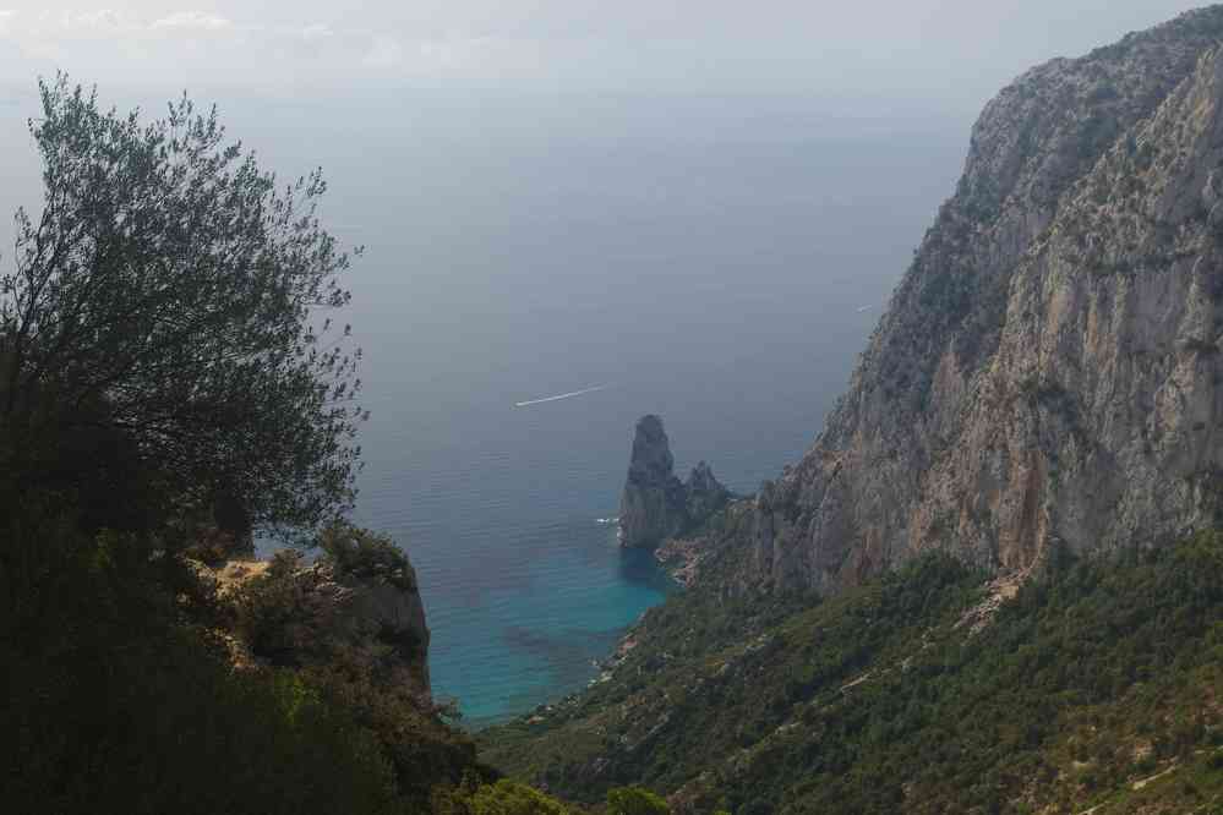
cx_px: 612
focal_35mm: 57
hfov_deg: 35.1
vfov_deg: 23.8
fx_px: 1936
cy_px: 408
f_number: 11
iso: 200
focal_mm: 38
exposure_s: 1/125
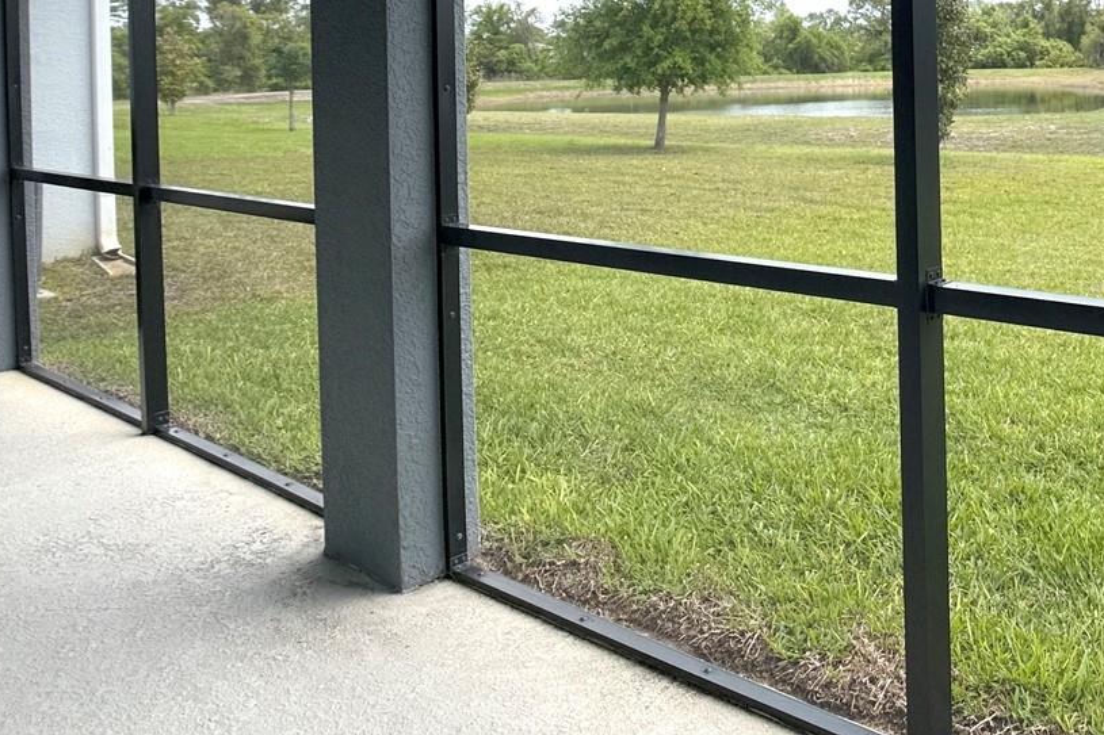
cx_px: 958
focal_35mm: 49
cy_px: 54
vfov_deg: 26.5
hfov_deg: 38.1
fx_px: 1502
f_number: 1.78
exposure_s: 1/3425
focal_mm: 6.76
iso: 80
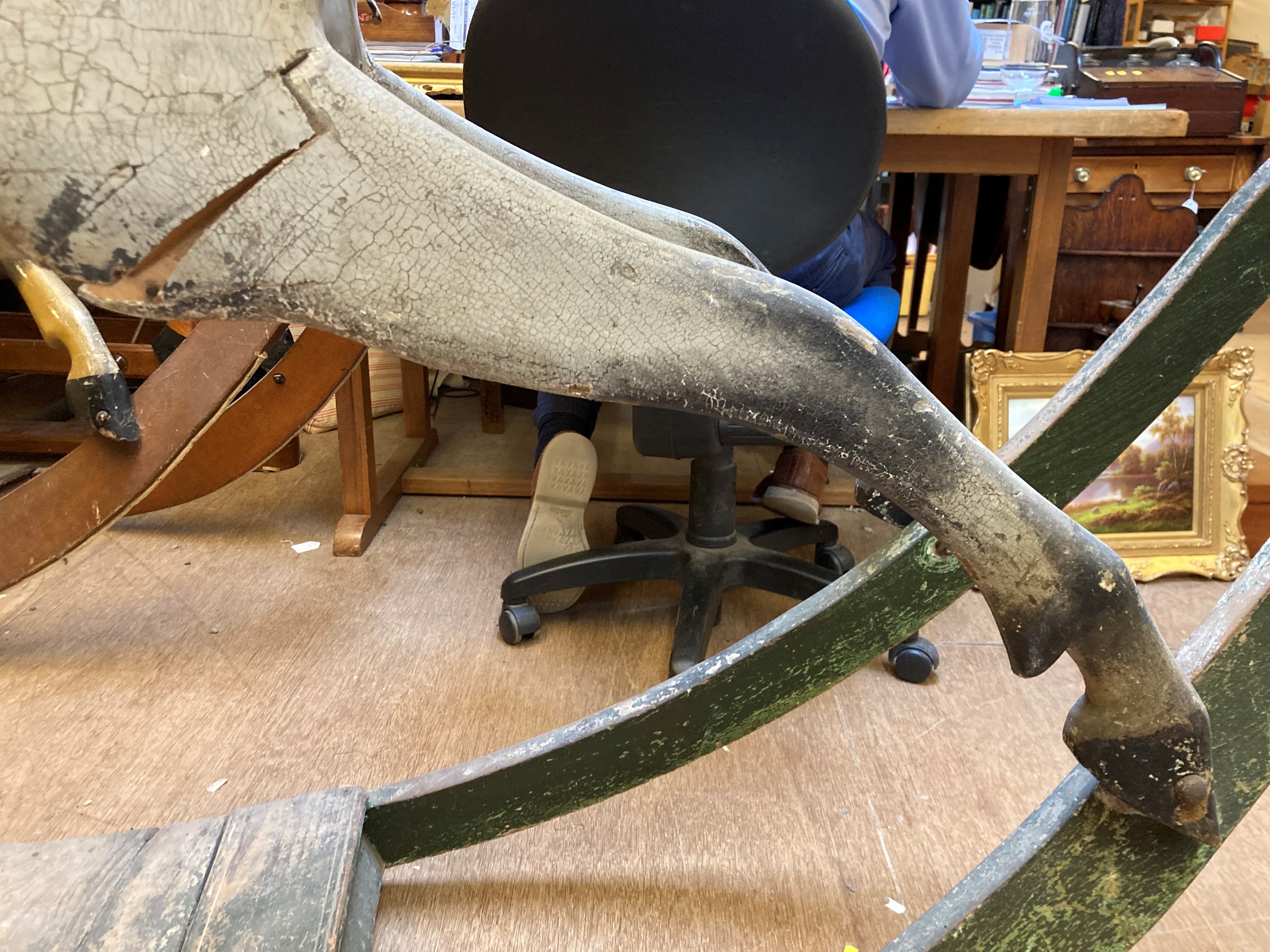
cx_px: 635
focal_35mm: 28
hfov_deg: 63.4
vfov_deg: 49.7
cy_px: 476
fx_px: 1027
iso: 250
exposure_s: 1/50
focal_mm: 3.99
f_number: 1.8
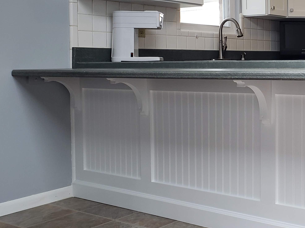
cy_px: 70
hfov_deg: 33.3
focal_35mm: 53
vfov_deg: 27.3
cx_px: 301
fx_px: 467
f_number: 2.4
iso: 125
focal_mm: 4.3
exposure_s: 1/60
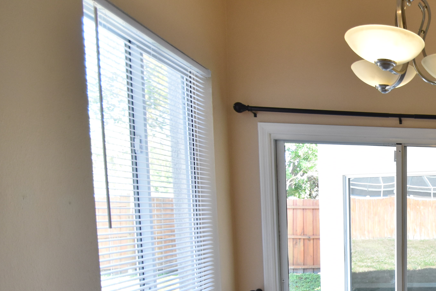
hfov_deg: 45.0
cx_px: 468
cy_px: 248
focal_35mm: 33
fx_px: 400
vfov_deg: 37.9
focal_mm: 10
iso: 800
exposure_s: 1/180
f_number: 3.5
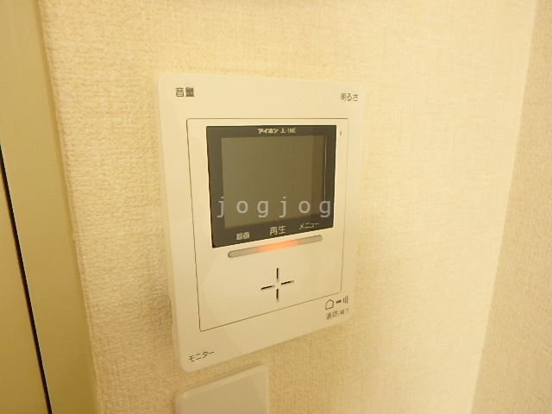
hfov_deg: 79.0
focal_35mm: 21
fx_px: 335
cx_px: 276
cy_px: 207
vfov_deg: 63.4
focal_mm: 3.7
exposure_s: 1/30
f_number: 3.5
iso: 320
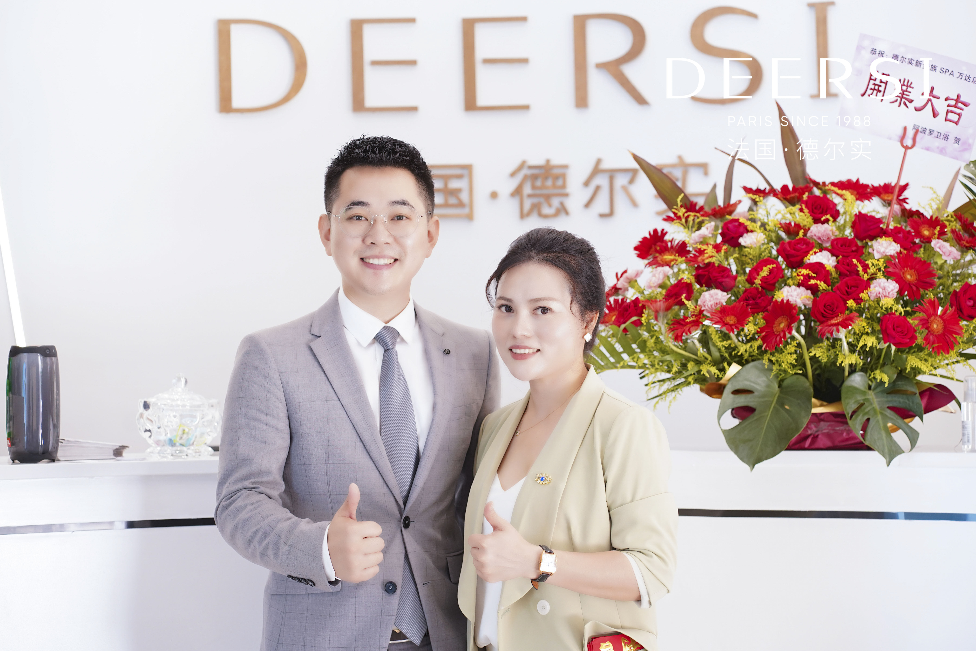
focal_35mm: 85
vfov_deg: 16.1
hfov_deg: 23.9
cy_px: 326
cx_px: 488
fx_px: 2304
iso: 1000
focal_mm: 85
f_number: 4.5
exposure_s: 1/160
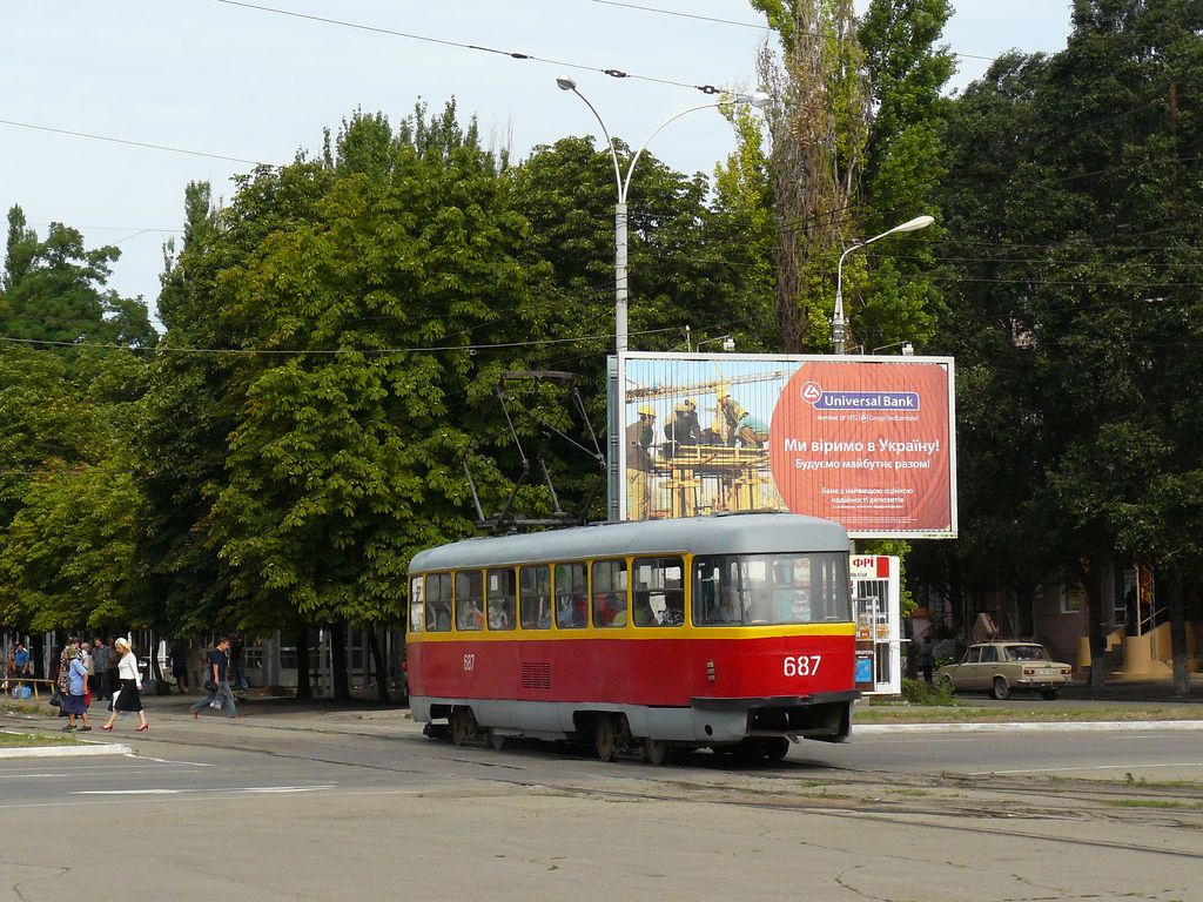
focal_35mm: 97
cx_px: 602
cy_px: 451
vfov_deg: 15.2
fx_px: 3371
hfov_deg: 20.2
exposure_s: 1/640
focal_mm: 16.2
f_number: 5
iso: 200
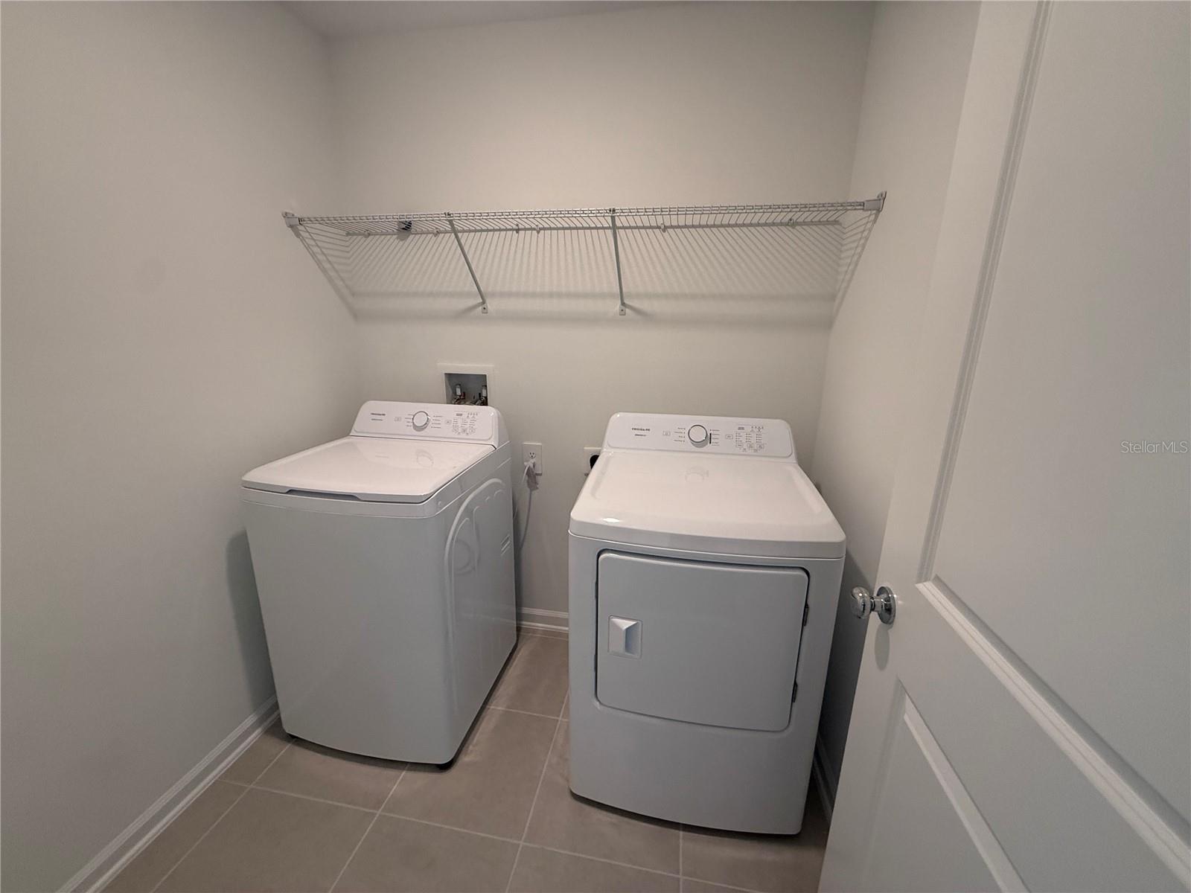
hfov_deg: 102.1
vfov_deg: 85.7
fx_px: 482
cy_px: 446
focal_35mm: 14
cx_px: 596
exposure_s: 1/120
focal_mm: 2.22
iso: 200
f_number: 2.2
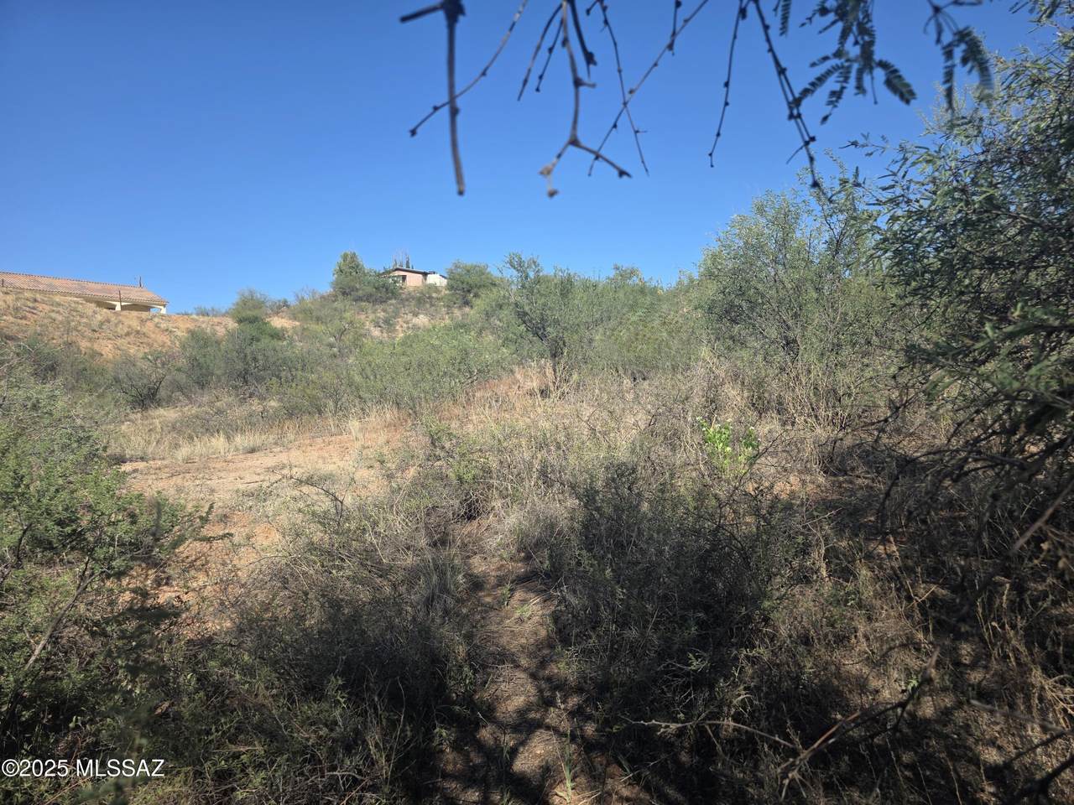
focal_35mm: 23
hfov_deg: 73.9
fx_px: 714
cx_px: 537
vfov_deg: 58.9
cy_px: 402
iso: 80
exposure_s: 1/3512
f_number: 1.7
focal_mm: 6.3
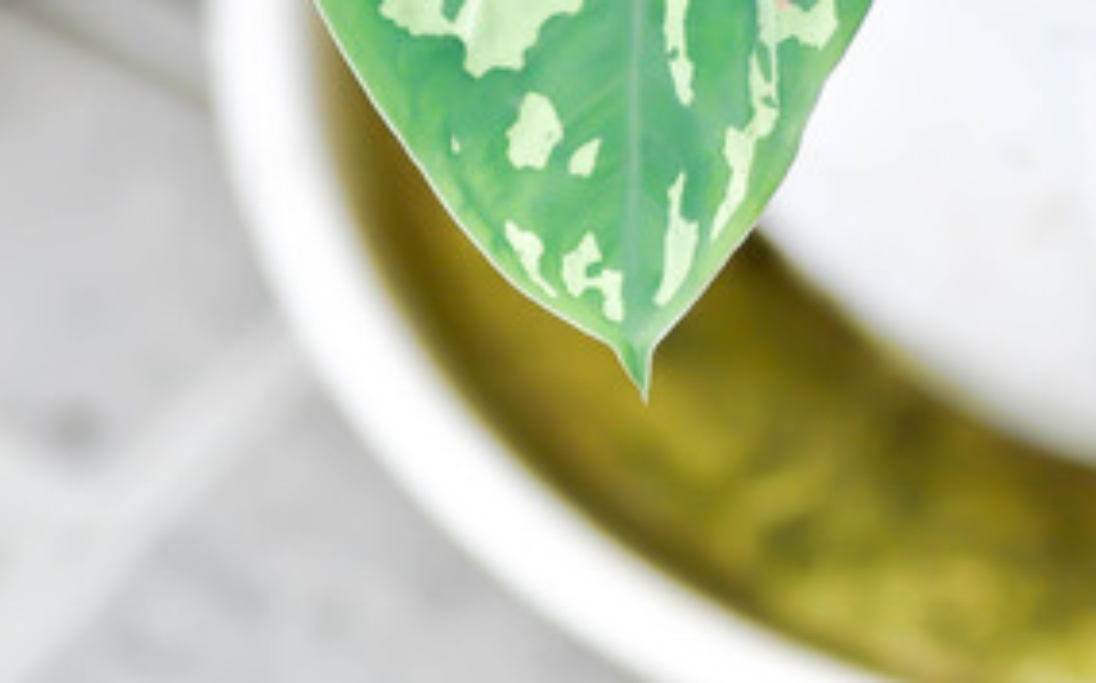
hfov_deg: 5.6
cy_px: -309
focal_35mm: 378
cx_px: 726
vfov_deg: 3.5
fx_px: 11282
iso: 500
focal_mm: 90
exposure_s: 1/1000
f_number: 4
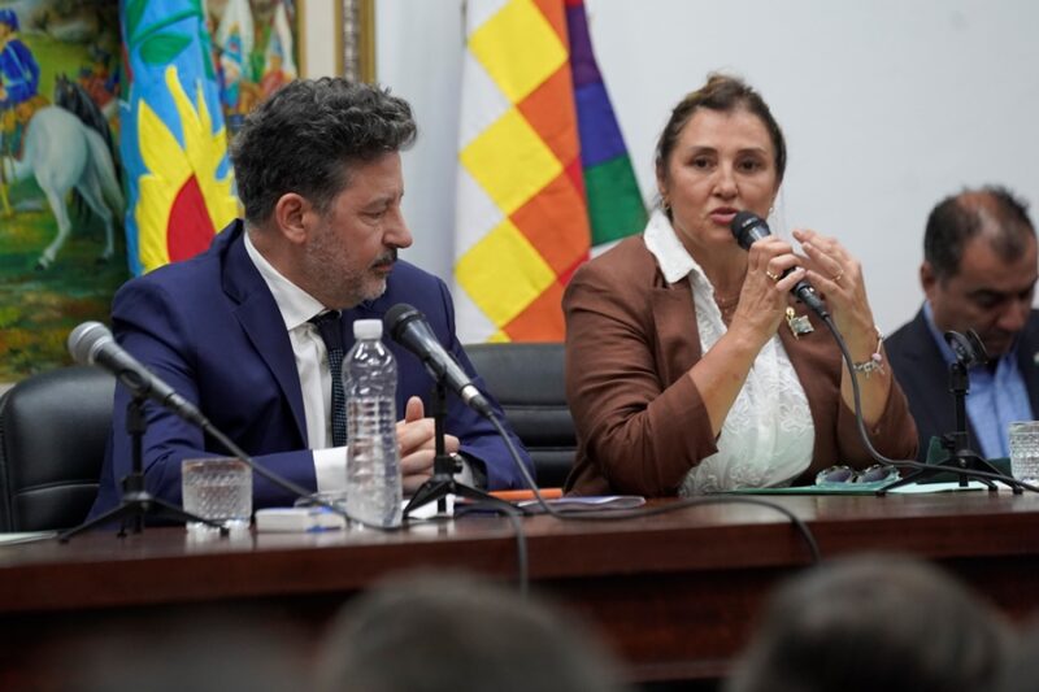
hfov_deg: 10.3
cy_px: 346
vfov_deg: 6.9
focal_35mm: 200
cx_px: 520
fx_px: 5771
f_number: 4
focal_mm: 200
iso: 4000
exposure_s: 1/250
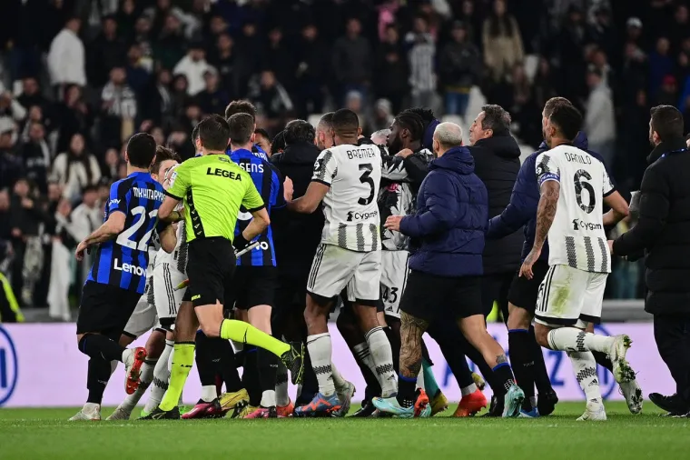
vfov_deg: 3.8
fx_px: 6897
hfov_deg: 5.7
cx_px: 345
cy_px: 230
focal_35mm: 360
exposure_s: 1/1250
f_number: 4
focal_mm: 360
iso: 2000
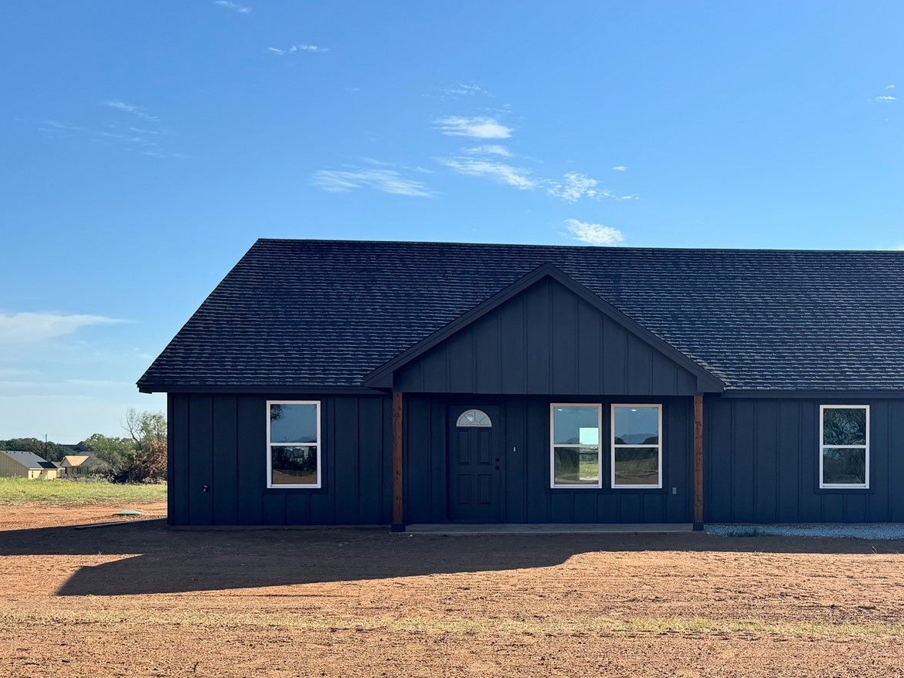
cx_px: 760
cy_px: 465
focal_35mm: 42
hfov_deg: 42.2
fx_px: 1097
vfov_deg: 34.0
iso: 80
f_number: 1.78
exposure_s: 1/3802
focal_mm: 6.76
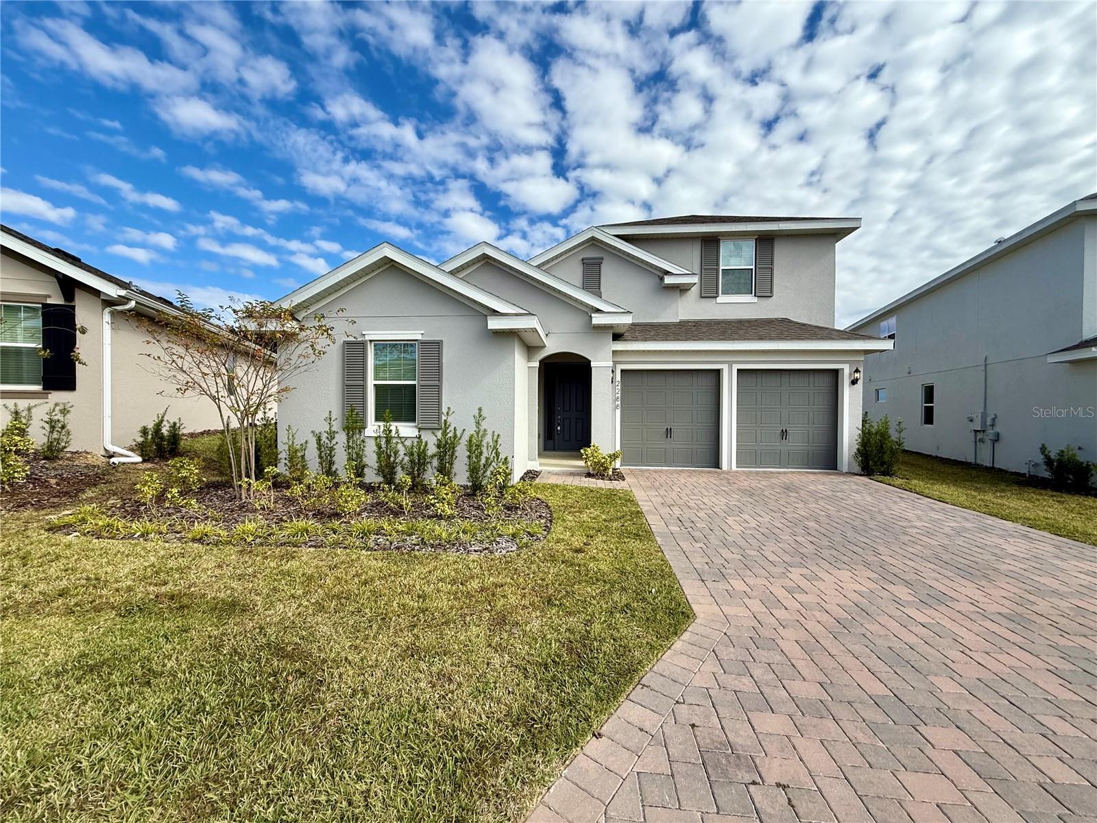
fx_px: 444
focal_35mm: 14
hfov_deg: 102.1
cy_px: 412
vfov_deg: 85.7
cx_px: 548
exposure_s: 1/1795
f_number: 2.2
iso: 50
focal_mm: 2.22
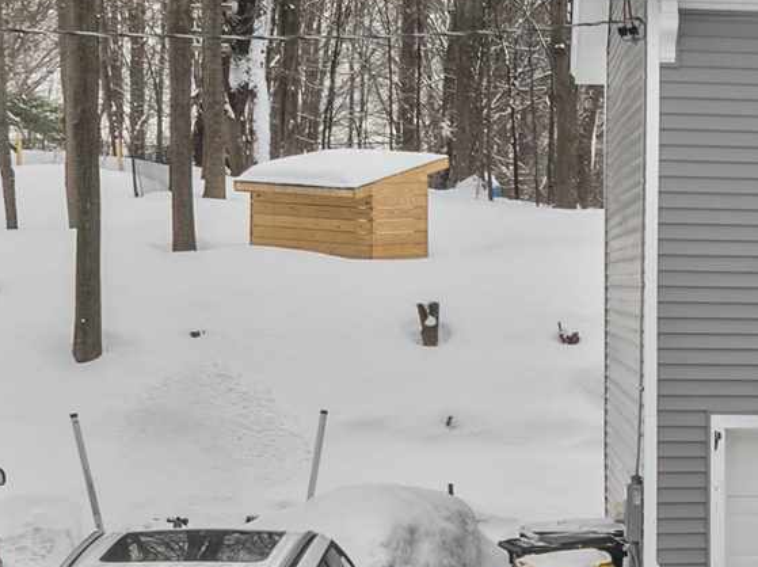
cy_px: 477
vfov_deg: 11.2
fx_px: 2887
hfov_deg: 14.7
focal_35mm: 132
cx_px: 796
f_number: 2.8
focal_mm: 12.29
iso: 100
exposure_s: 1/2500
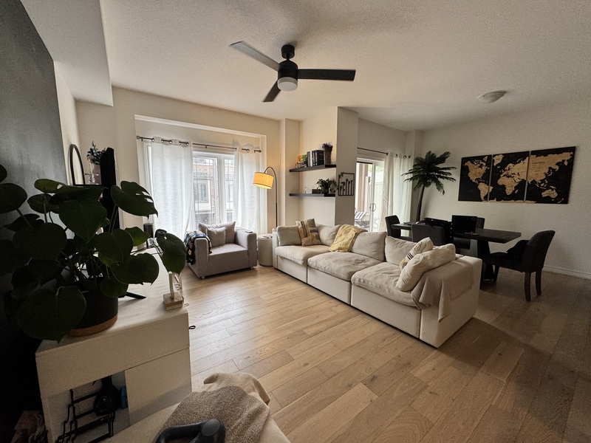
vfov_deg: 85.7
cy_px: 222
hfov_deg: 102.1
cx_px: 296
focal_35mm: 14
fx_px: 239
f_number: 2.2
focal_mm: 2.22
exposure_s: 1/120
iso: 125
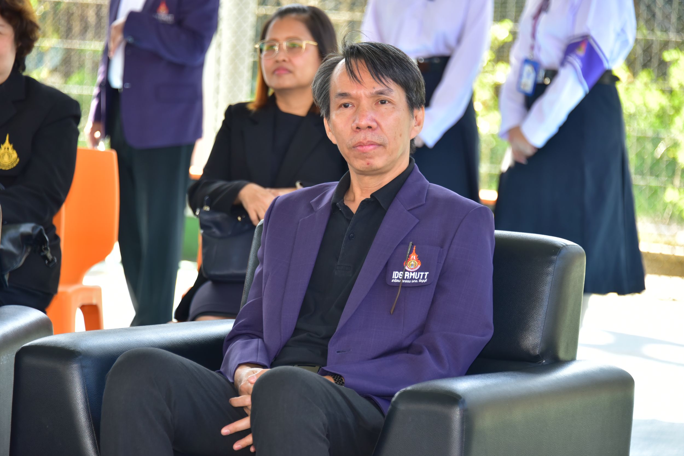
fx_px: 3231
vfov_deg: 8.1
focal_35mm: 170
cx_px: 342
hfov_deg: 12.1
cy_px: 228
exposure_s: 1/200
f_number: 5.6
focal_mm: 170
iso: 1000
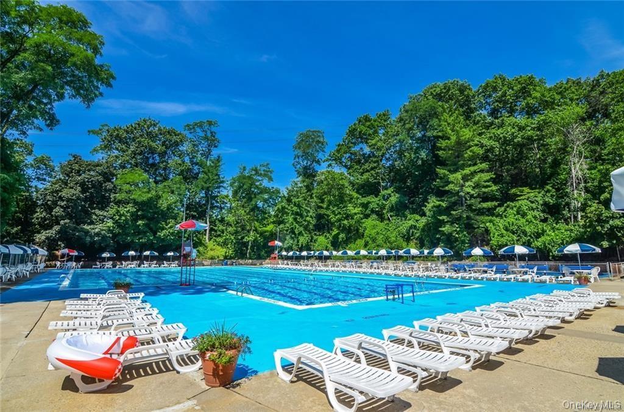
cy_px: 206
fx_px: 285
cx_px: 312
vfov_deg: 71.7
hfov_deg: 95.1
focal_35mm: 16
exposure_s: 1/320
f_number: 9
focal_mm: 11
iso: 200
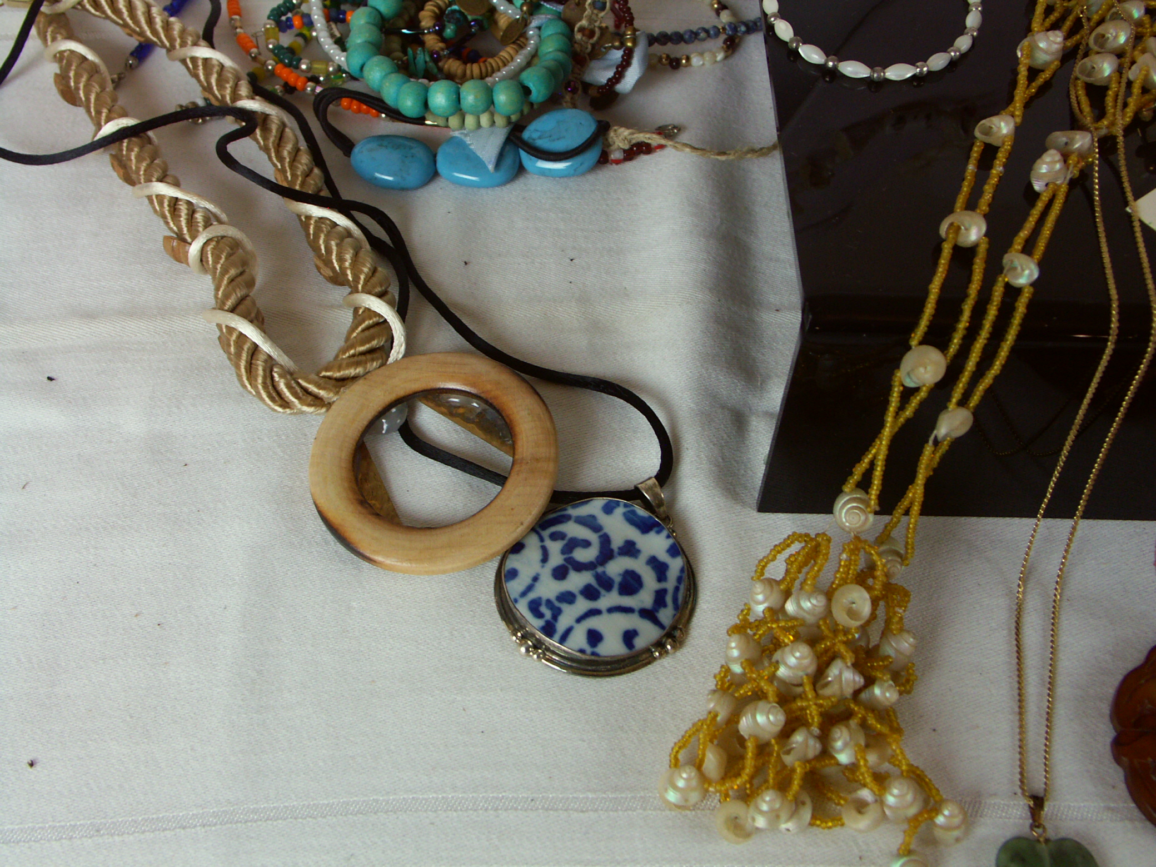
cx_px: 578
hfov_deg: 50.1
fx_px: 1236
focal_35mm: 37
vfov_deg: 38.7
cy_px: 434
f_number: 4.5
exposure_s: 1/40
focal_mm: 9.55
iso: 100
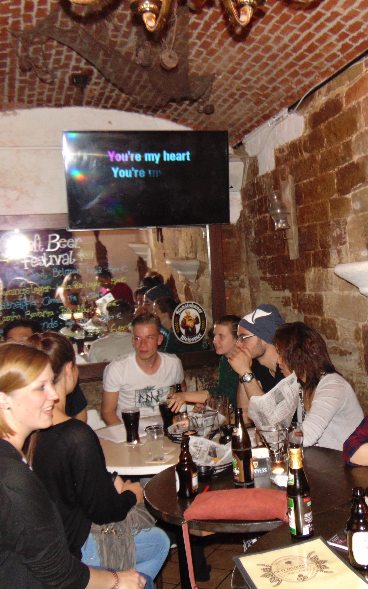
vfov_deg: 54.0
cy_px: 298
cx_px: 240
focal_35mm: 36
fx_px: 578
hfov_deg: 35.0
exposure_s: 1/8
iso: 200
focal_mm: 4.5
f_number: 3
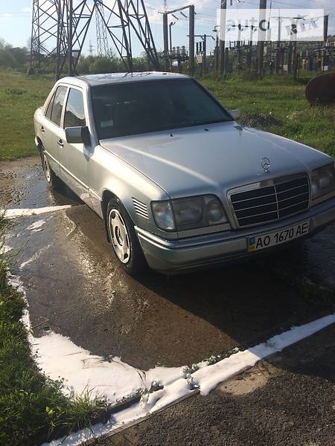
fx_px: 374
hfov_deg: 48.2
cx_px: 168
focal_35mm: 29
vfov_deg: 61.7
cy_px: 223
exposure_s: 1/2933
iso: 32
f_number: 2.2
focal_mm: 4.2
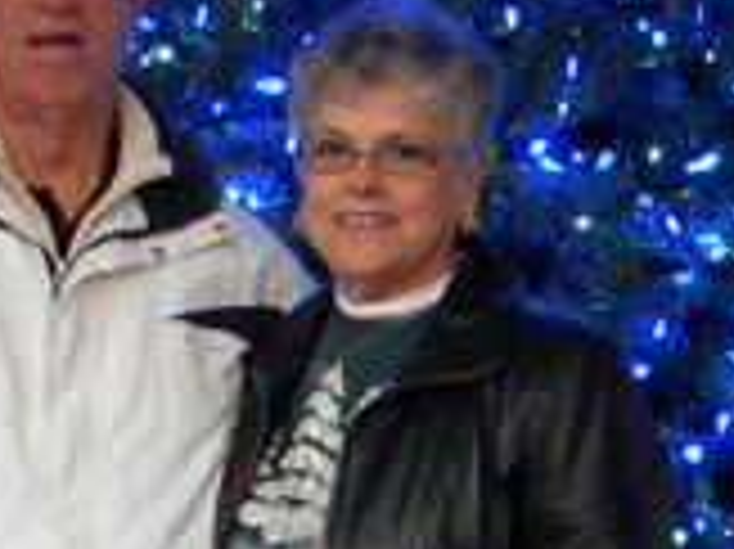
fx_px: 2755
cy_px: 358
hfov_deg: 15.2
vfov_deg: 11.4
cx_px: 261
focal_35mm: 130
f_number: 3.9
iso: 2283
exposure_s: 1/71.4
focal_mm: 8.6
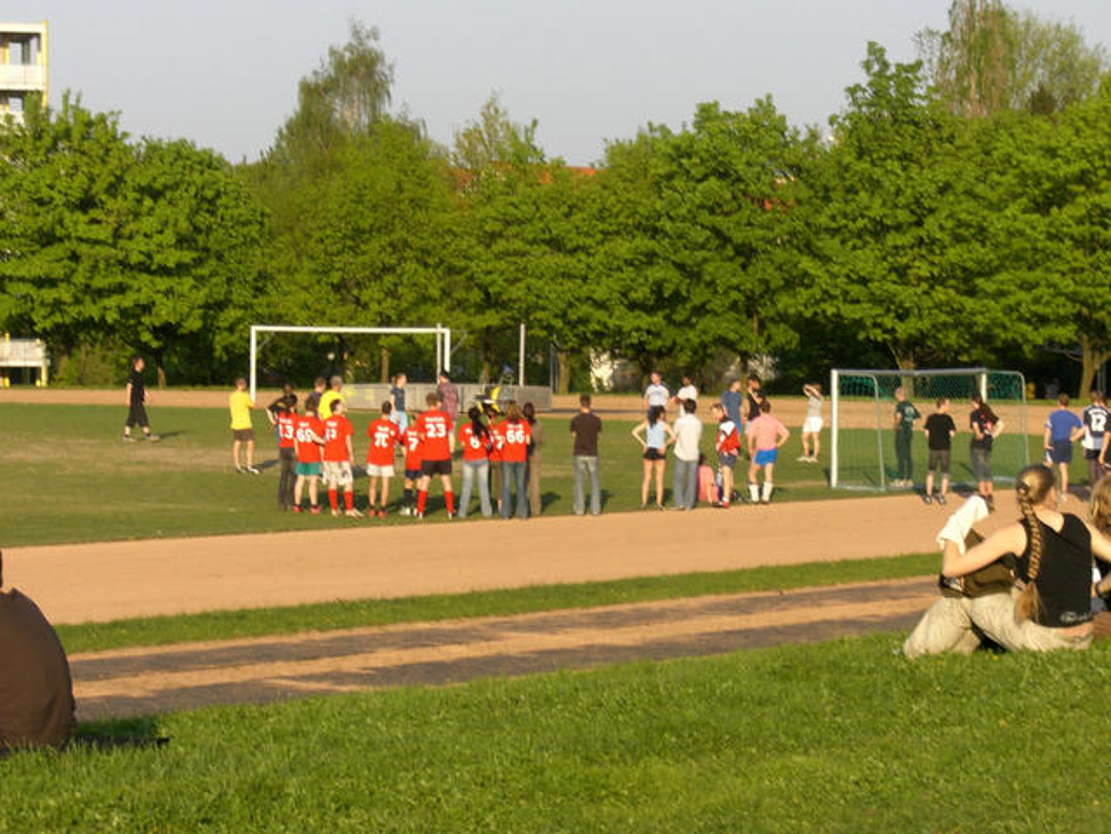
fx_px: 3659
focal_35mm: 114
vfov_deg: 13.0
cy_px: 417
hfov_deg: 17.3
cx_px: 556
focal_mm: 18.9
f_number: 5.4
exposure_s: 1/250
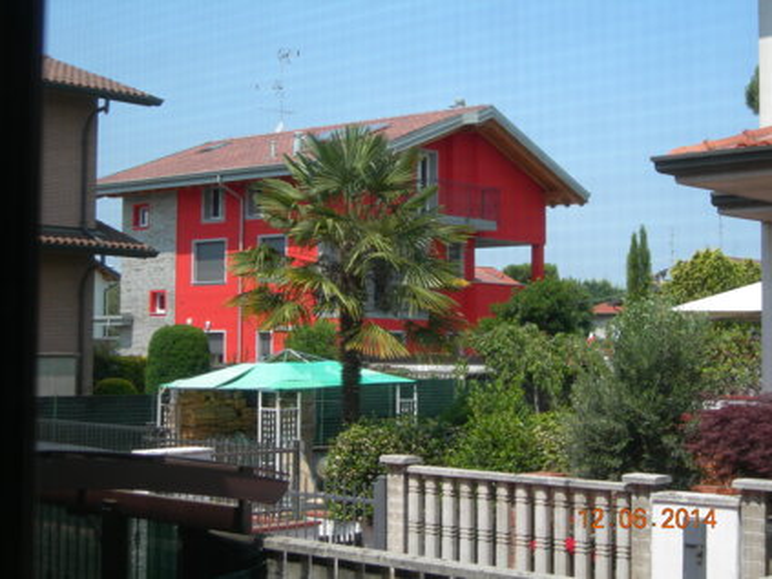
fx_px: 1360
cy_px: 290
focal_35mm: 61
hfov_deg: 31.7
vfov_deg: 24.0
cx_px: 386
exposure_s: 1/414
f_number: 3.5
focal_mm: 12.7
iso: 50
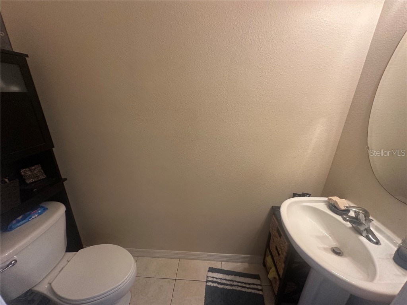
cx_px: 204
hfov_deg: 102.1
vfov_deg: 85.7
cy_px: 152
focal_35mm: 14
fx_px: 165
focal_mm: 2.22
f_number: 2.2
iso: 250
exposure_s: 1/60
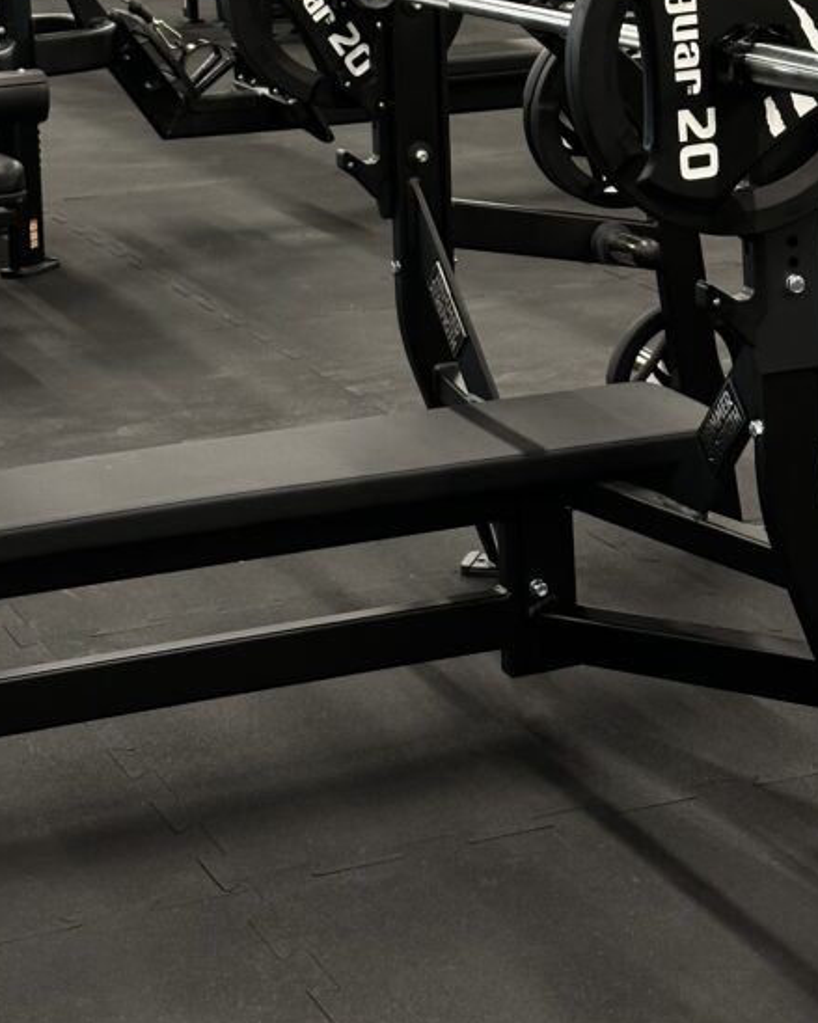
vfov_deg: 20.5
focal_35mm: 91
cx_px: 455
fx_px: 2755
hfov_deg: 16.9
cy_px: 72
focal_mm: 6.86
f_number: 1.78
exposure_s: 1/33
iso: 160
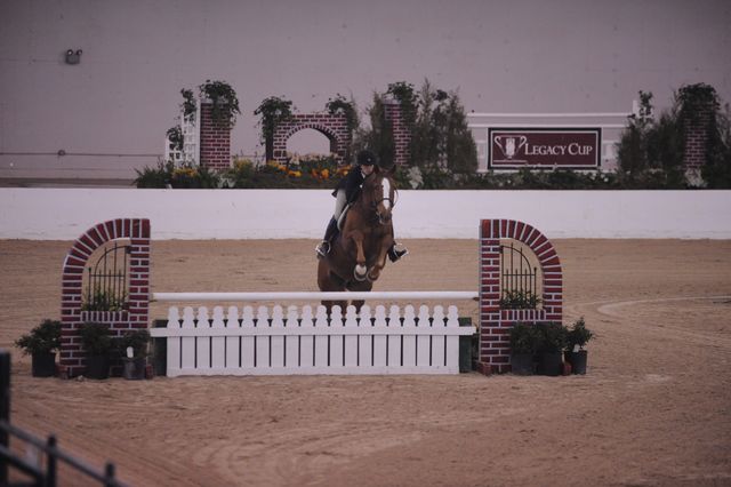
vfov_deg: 6.9
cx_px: 366
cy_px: 244
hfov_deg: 10.3
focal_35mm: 200
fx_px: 4059
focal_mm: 200
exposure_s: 1/400
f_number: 2.8
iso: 5000
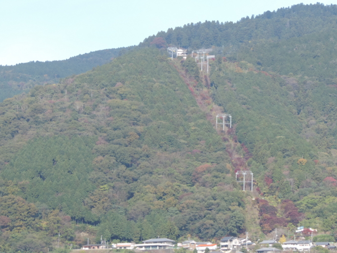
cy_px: 122
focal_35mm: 123
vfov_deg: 12.0
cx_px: 194
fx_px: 1197
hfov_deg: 16.0
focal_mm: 18.7
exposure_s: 1/200
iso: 80
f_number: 4.2
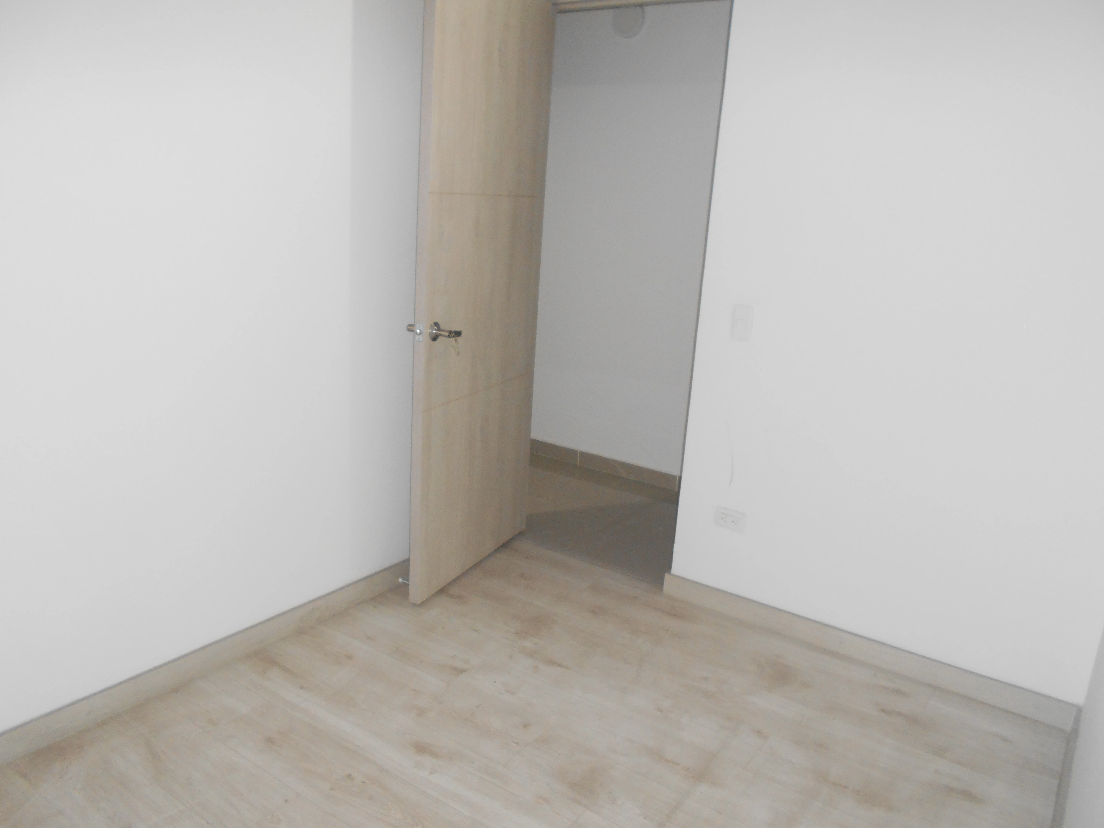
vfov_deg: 53.1
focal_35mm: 26
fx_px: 829
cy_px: 414
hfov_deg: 67.3
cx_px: 552
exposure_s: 1/25
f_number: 3.2
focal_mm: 4.6
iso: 220
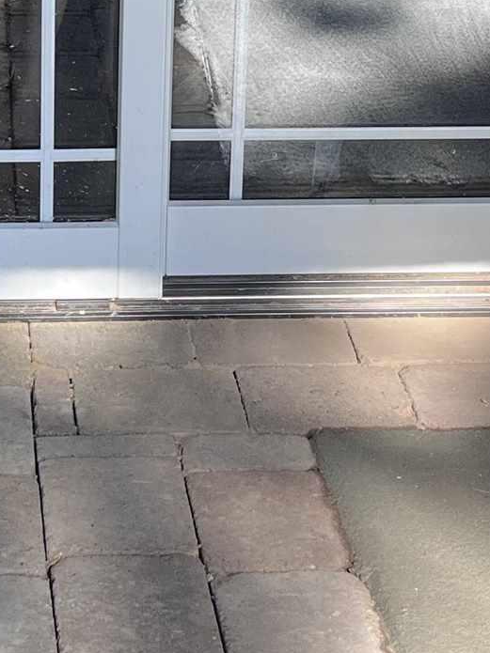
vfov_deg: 16.8
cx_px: 83
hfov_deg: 12.8
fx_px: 2171
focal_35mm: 115
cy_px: 9
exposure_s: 1/357
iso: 50
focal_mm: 5.1
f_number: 1.6
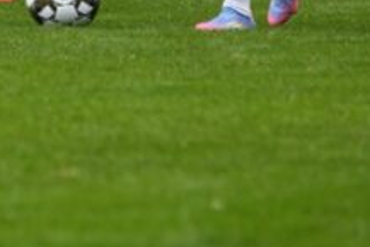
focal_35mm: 1038
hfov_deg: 2.0
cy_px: -324
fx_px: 10675
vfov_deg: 1.3
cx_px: -331
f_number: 6.3
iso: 1250
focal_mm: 220
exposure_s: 1/1600
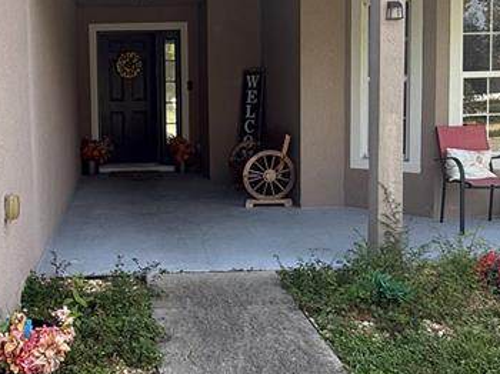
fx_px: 592
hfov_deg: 44.7
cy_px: 134
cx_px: 143
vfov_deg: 34.9
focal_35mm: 41
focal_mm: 2.22
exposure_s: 1/290
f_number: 2.2
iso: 50
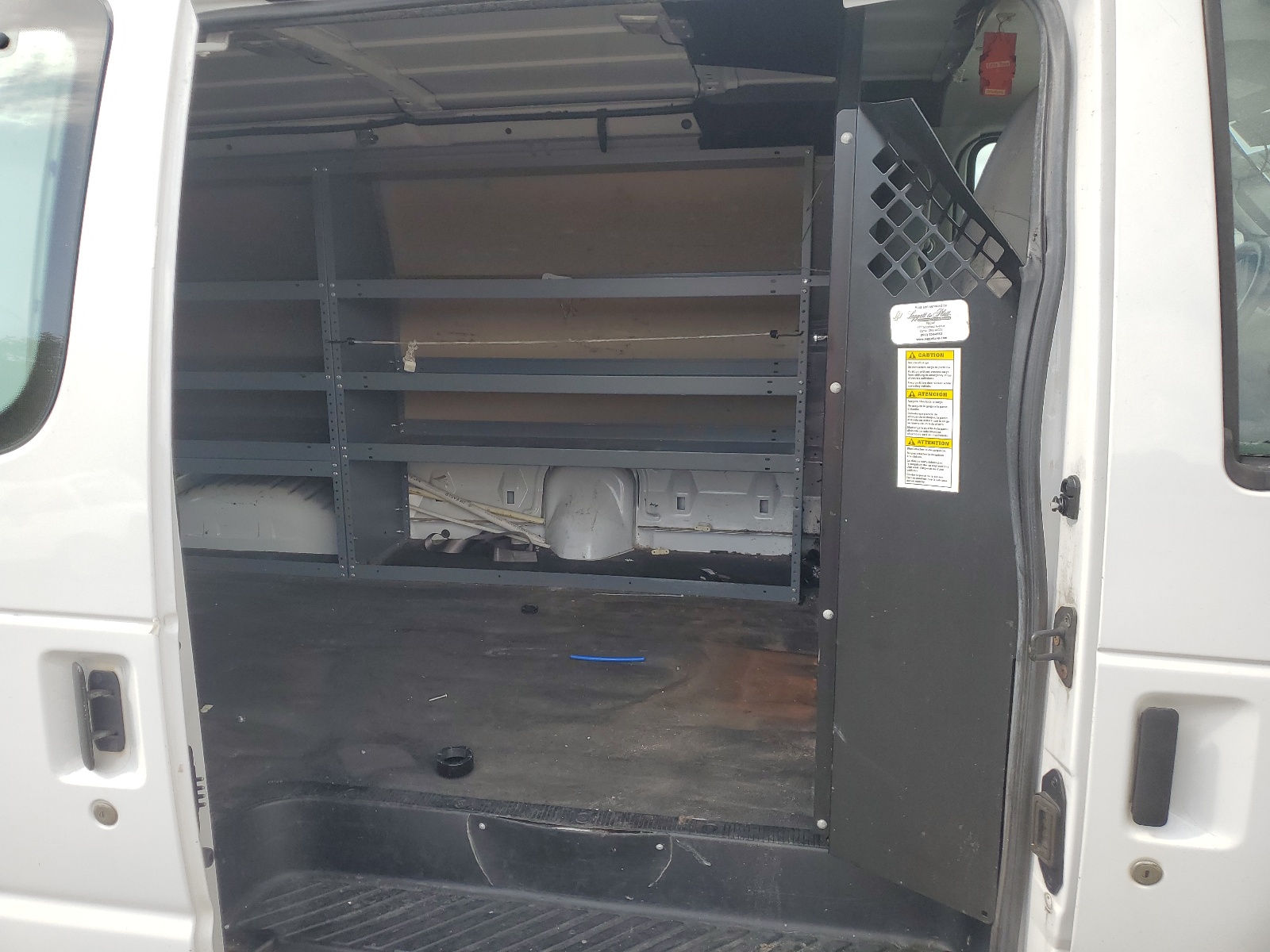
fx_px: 954
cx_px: 635
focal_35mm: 26
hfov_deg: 67.3
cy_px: 476
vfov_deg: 53.1
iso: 50
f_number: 1.5
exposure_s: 1/833
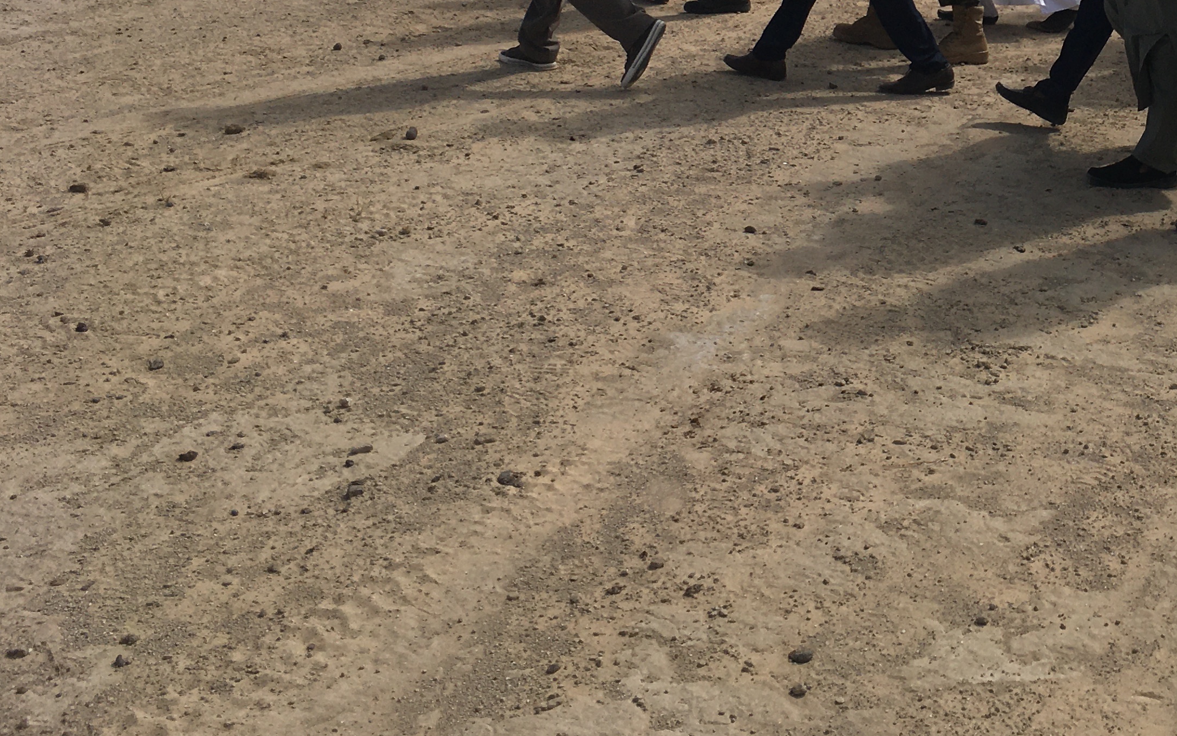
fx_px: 1828
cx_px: 1079
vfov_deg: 21.7
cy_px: -46
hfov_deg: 33.6
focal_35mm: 57
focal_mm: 4.15
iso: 25
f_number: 2.2
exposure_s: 1/3497
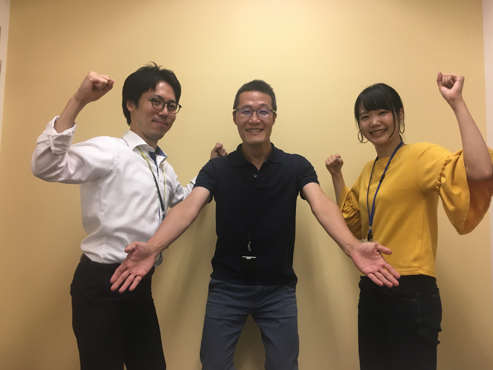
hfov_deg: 61.7
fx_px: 413
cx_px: 246
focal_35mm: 29
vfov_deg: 48.2
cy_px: 185
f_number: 2.2
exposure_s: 1/30
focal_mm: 4.15
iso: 25
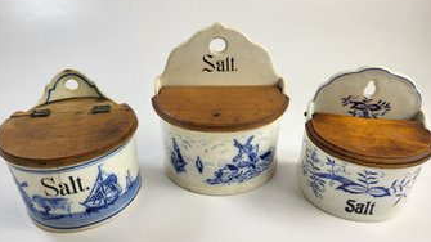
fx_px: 331
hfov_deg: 66.1
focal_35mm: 29
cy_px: 146
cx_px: 216
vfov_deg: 39.9
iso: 40
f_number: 1.8
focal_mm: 5.4
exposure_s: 1/343
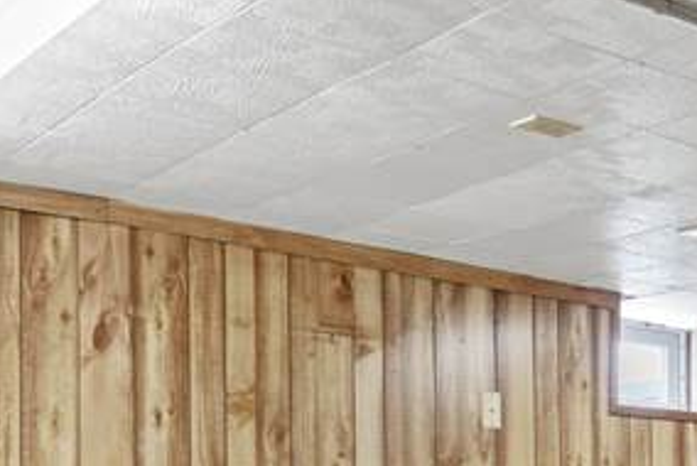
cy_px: 556
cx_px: 685
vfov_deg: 18.0
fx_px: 1395
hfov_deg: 26.6
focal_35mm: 72
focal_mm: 16
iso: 250
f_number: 9
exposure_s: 1.6
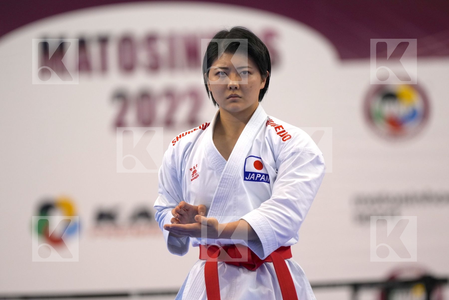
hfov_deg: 6.9
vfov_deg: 4.6
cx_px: 224
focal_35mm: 300
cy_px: 150
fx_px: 3741
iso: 800
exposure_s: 1/500
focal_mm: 200
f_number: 2.8
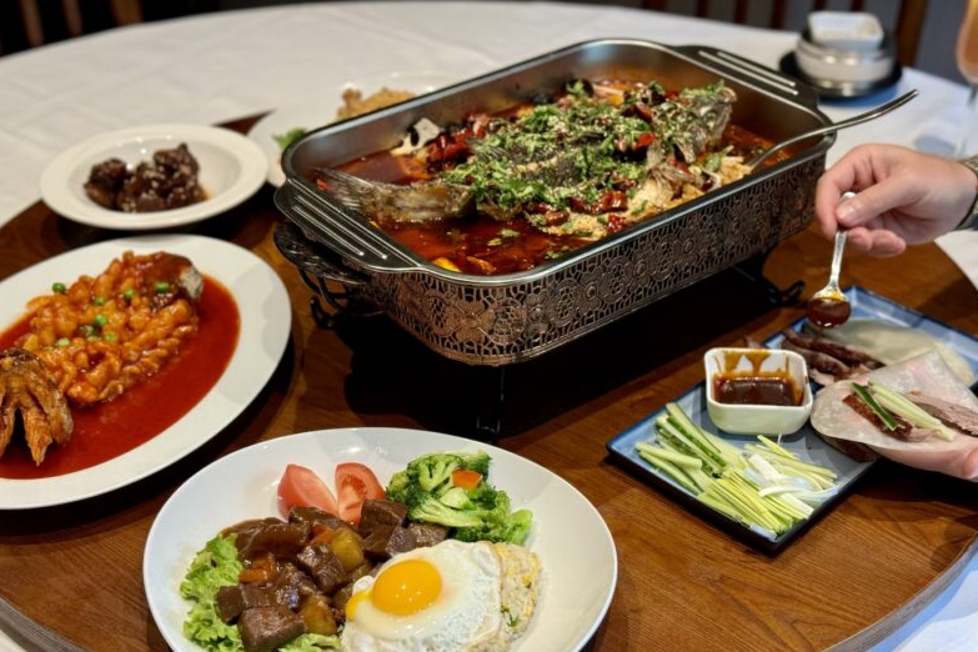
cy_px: 370
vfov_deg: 26.5
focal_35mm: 51
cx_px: 485
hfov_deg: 38.9
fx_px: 1385
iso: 100
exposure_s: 1/100
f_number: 1.78
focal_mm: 6.76
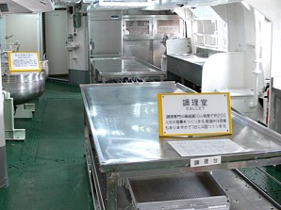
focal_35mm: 47
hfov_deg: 40.5
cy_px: 77
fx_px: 381
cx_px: 137
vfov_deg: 30.7
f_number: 2.8
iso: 200
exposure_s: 1/20
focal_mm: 7.4
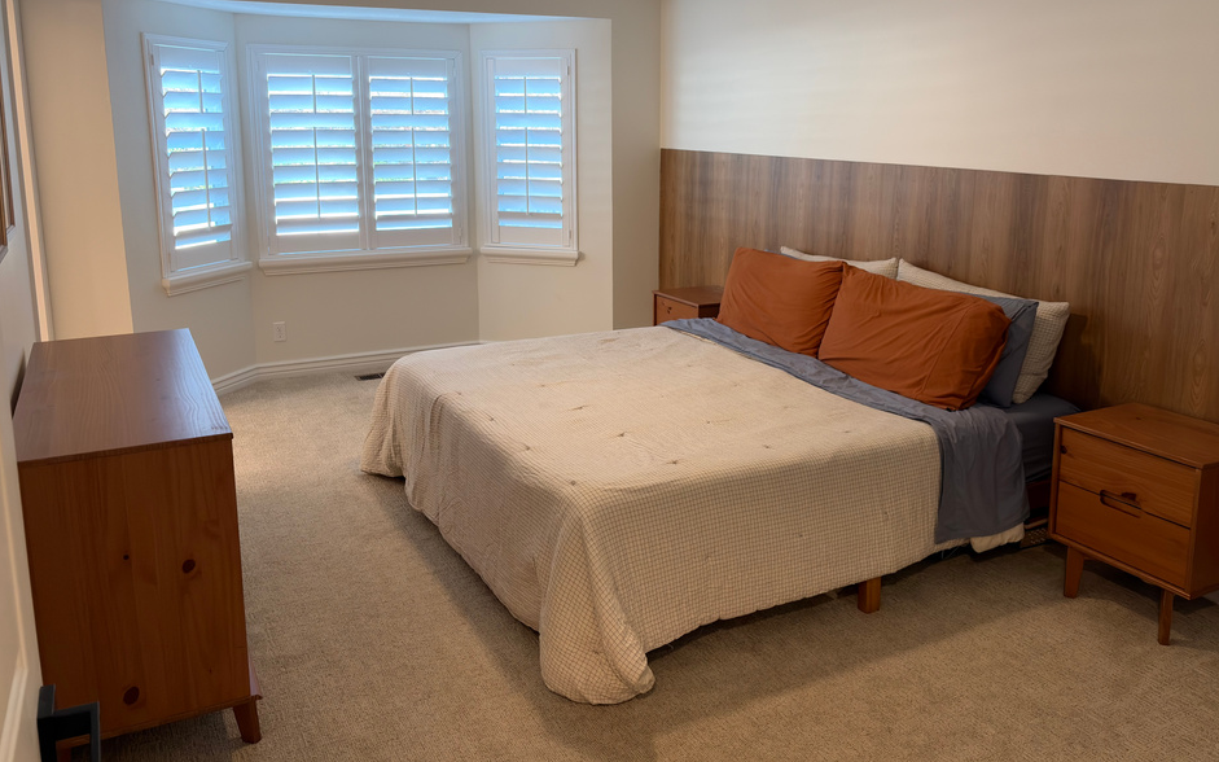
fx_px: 997
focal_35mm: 30
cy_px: 299
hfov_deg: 62.9
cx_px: 639
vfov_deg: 41.6
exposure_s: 1/40
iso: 100
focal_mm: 5.96
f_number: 1.6
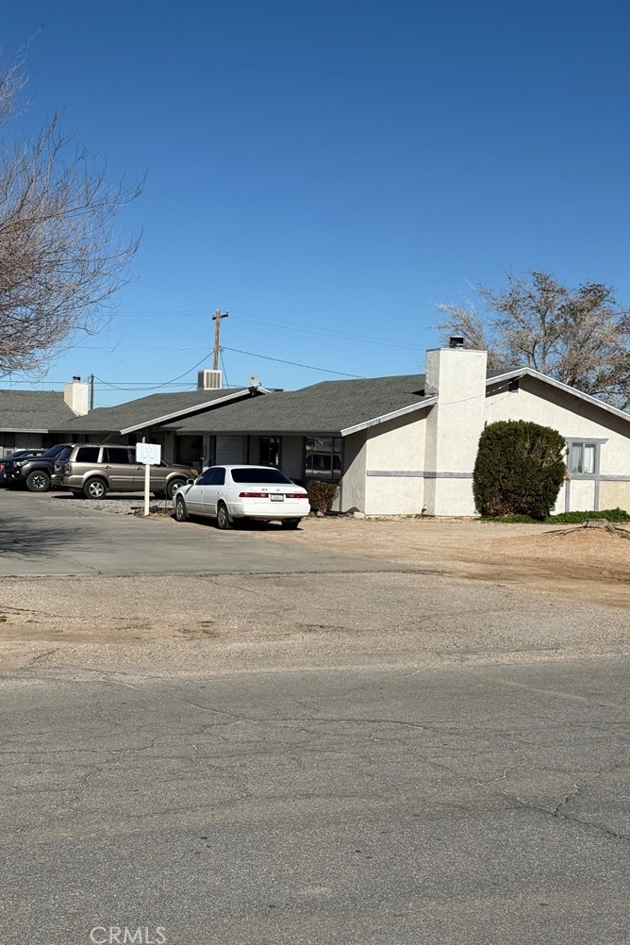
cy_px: 466
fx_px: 1339
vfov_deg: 38.9
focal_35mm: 51
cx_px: 305
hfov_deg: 26.5
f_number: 1.78
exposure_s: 1/11364
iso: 64
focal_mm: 6.76
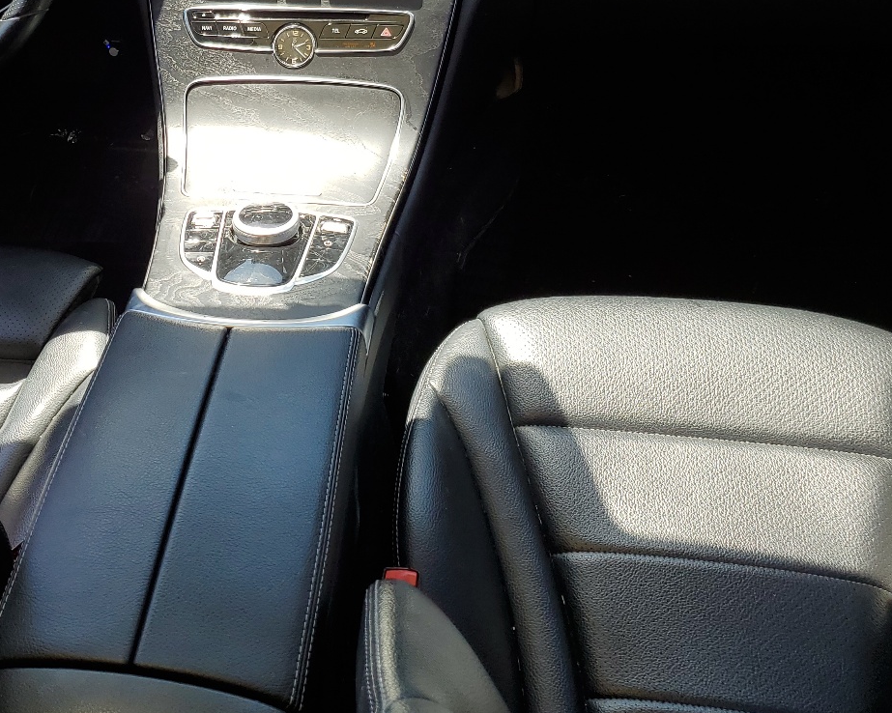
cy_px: 188
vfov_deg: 33.5
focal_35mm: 44
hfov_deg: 40.7
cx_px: 215
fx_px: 1161
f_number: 1.5
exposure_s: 1/500
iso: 50
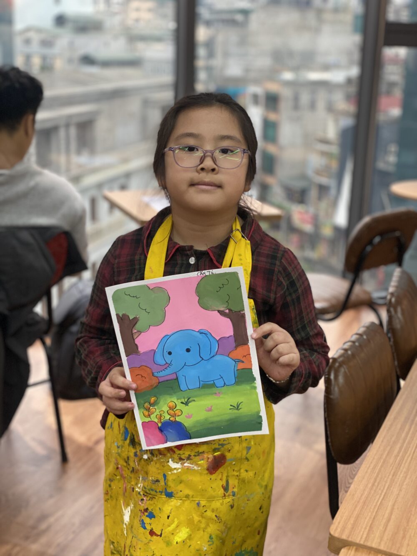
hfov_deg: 28.0
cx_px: 208
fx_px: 835
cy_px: 278
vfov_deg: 36.8
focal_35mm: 52
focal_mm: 6
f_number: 2
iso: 125
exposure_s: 1/122
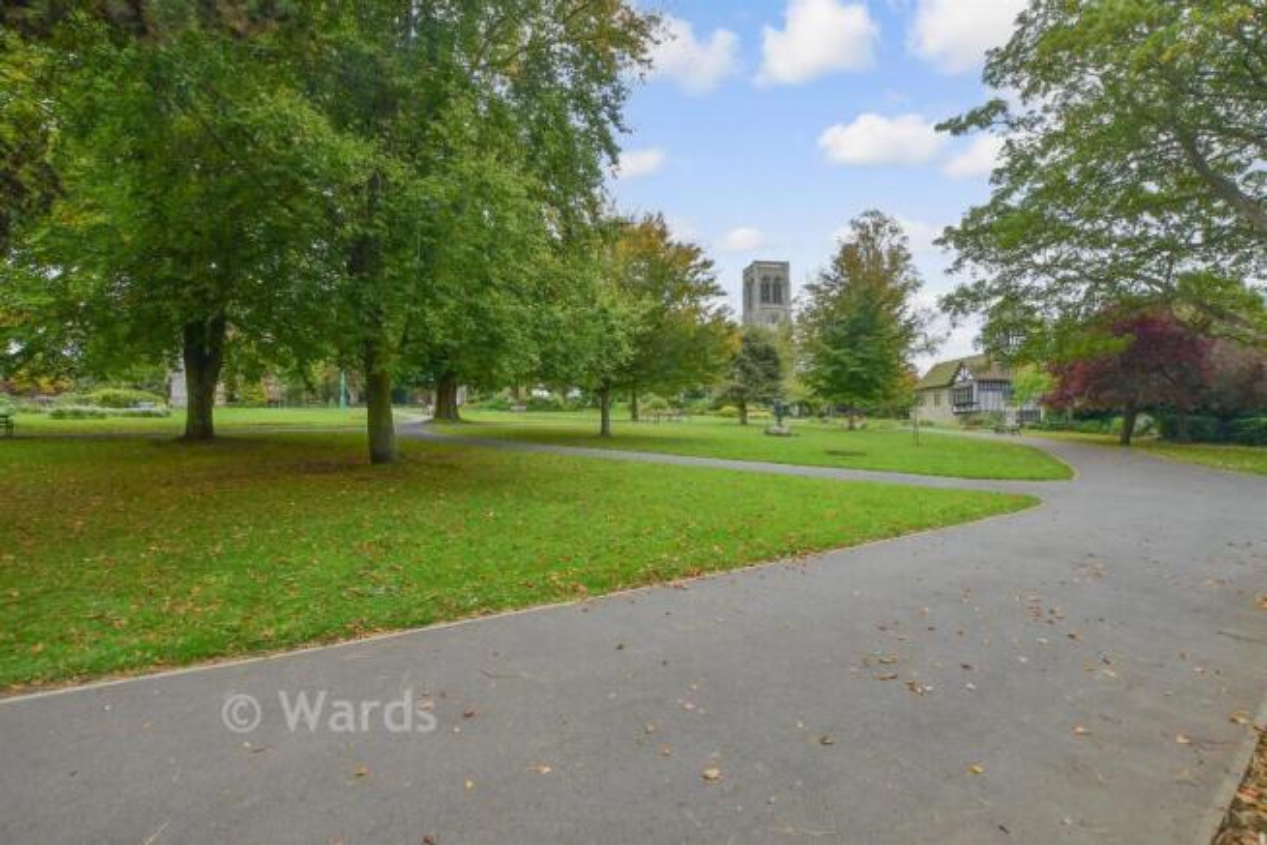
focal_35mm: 15
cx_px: 634
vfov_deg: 77.4
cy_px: 422
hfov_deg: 100.4
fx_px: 528
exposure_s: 1/125
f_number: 8
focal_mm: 10
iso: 320
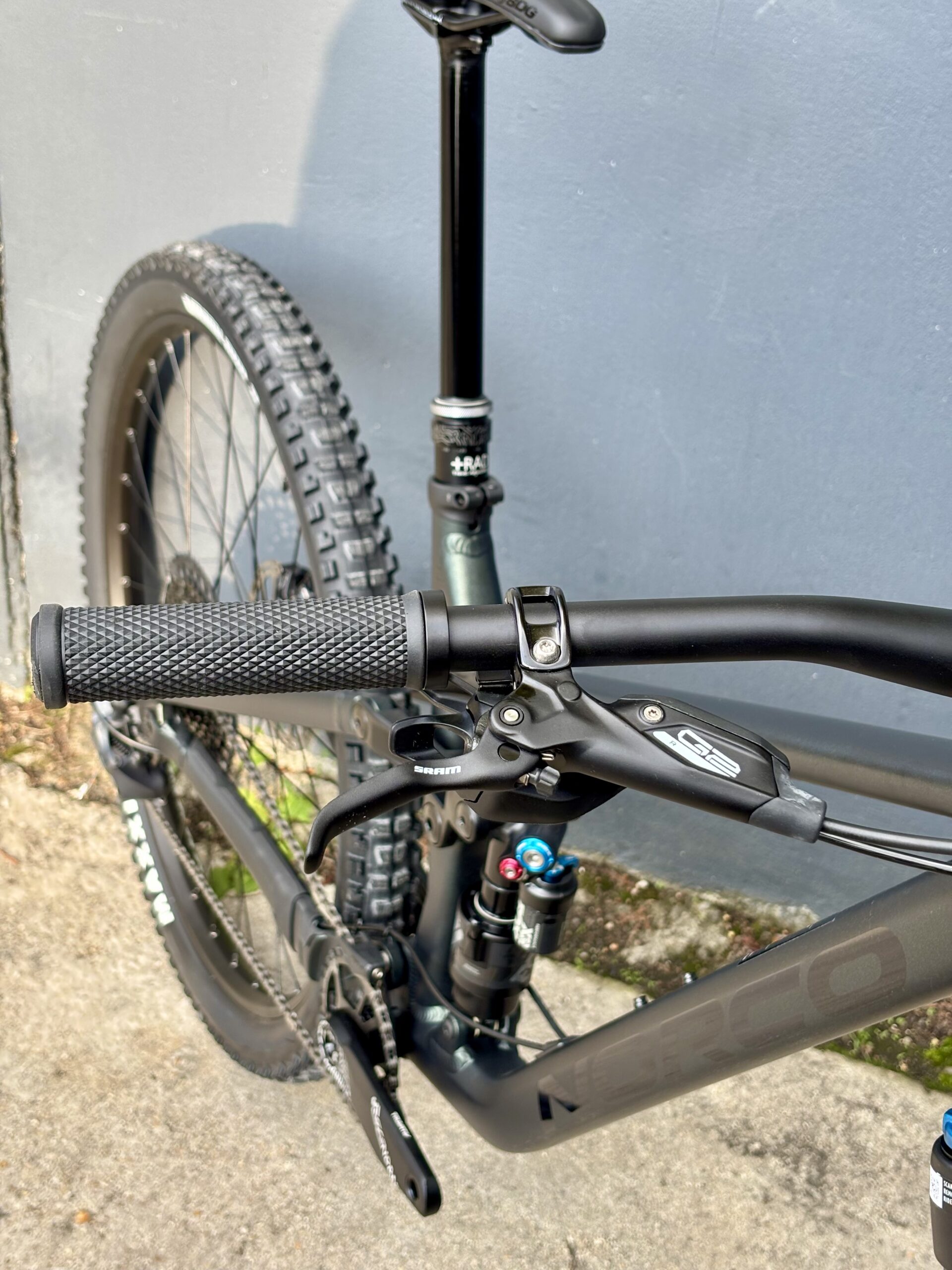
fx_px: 1907
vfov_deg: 36.8
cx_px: 476
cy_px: 635
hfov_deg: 28.0
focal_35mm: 52
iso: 50
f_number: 1.6
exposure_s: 1/121
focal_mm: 5.96
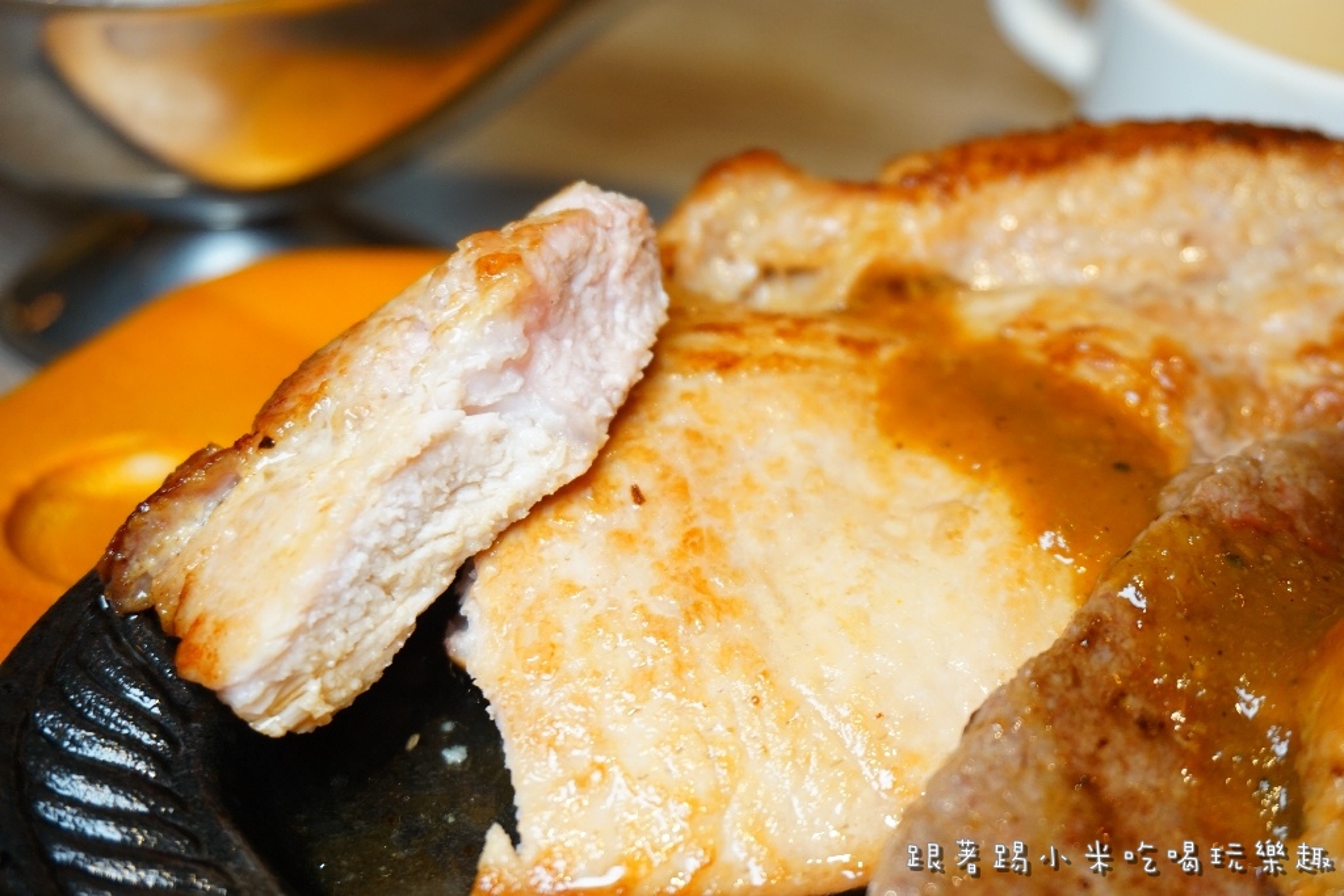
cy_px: 448
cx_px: 672
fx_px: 1736
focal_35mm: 46
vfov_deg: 29.0
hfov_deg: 42.3
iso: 400
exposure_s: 1/60
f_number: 5
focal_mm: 31
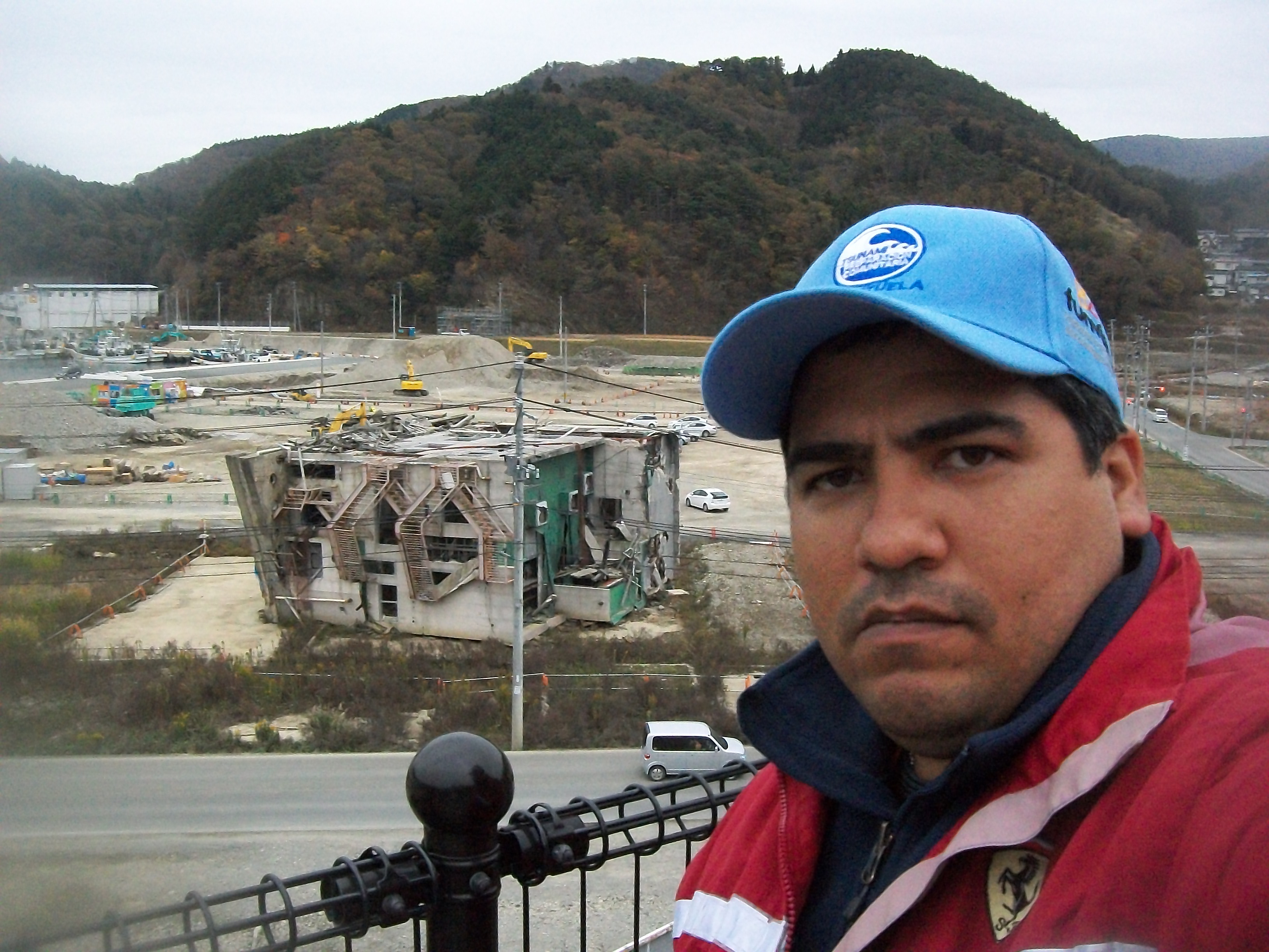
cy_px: 476
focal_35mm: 36
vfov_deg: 39.7
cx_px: 634
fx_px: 1320
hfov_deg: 51.4
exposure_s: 1/400
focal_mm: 6
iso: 400
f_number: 4.8
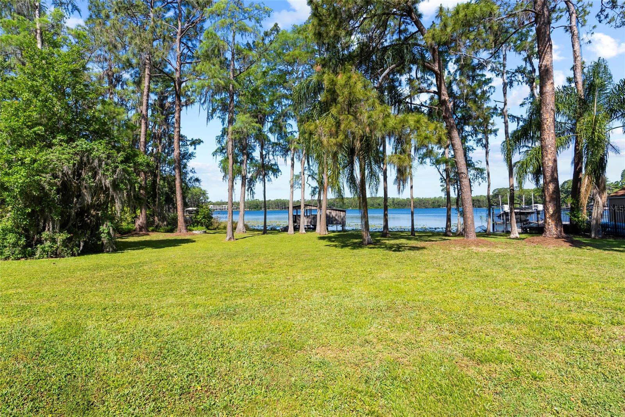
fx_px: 295
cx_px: 312
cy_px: 208
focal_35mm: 17
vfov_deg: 70.5
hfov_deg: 93.3
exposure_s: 1/50
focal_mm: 17
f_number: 8
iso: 100
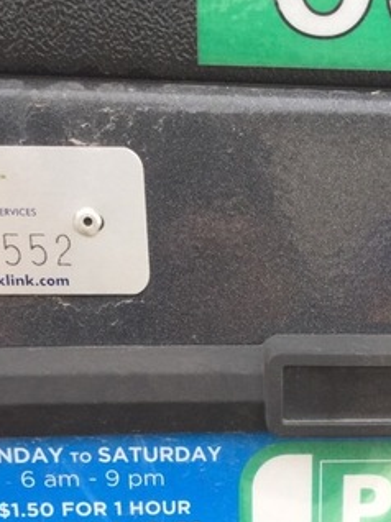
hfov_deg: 18.4
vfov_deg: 23.5
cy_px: 575
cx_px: 388
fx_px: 1176
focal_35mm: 78
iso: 25
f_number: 2.4
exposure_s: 1/128
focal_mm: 3.3
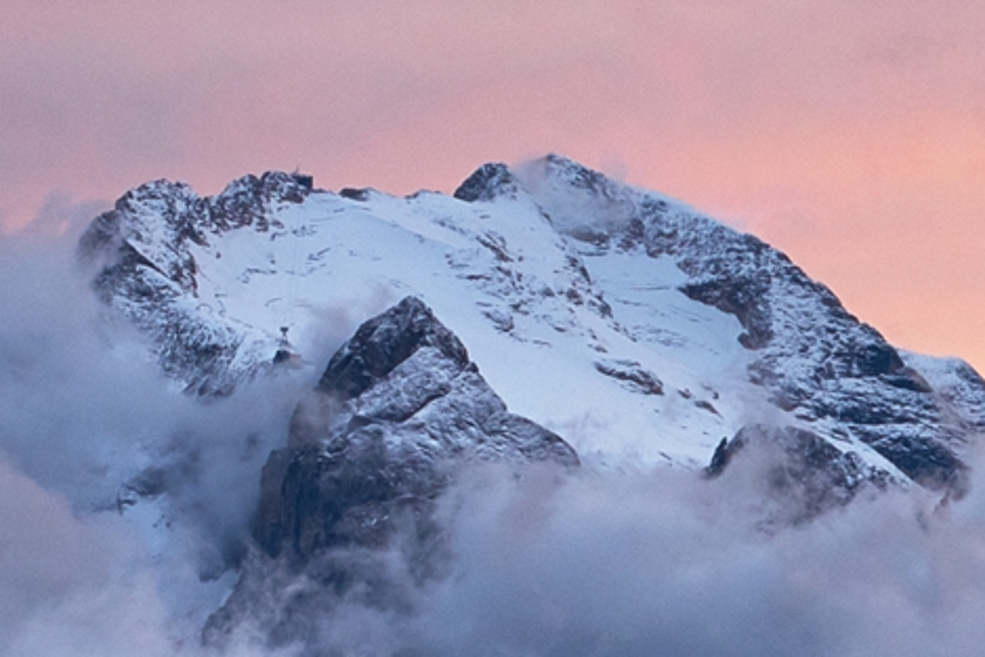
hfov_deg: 5.8
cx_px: 1392
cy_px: 553
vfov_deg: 3.9
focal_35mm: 354
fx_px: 9688
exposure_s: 1/52
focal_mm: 55
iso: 200
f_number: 8
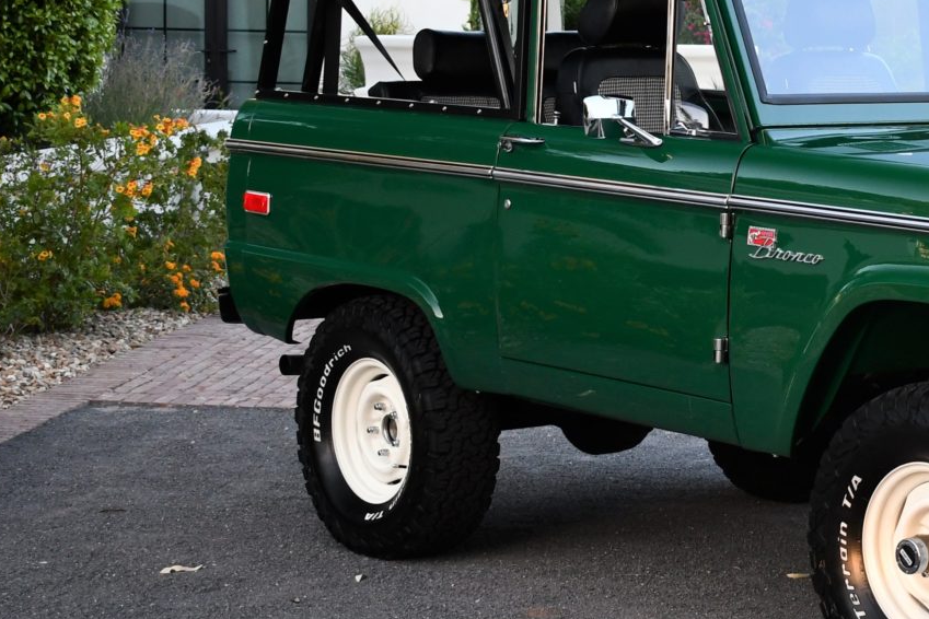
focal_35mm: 111
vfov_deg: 12.3
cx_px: 930
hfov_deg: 18.0
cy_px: 291
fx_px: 2864
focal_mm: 31
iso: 800
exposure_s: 1/200
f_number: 4.2
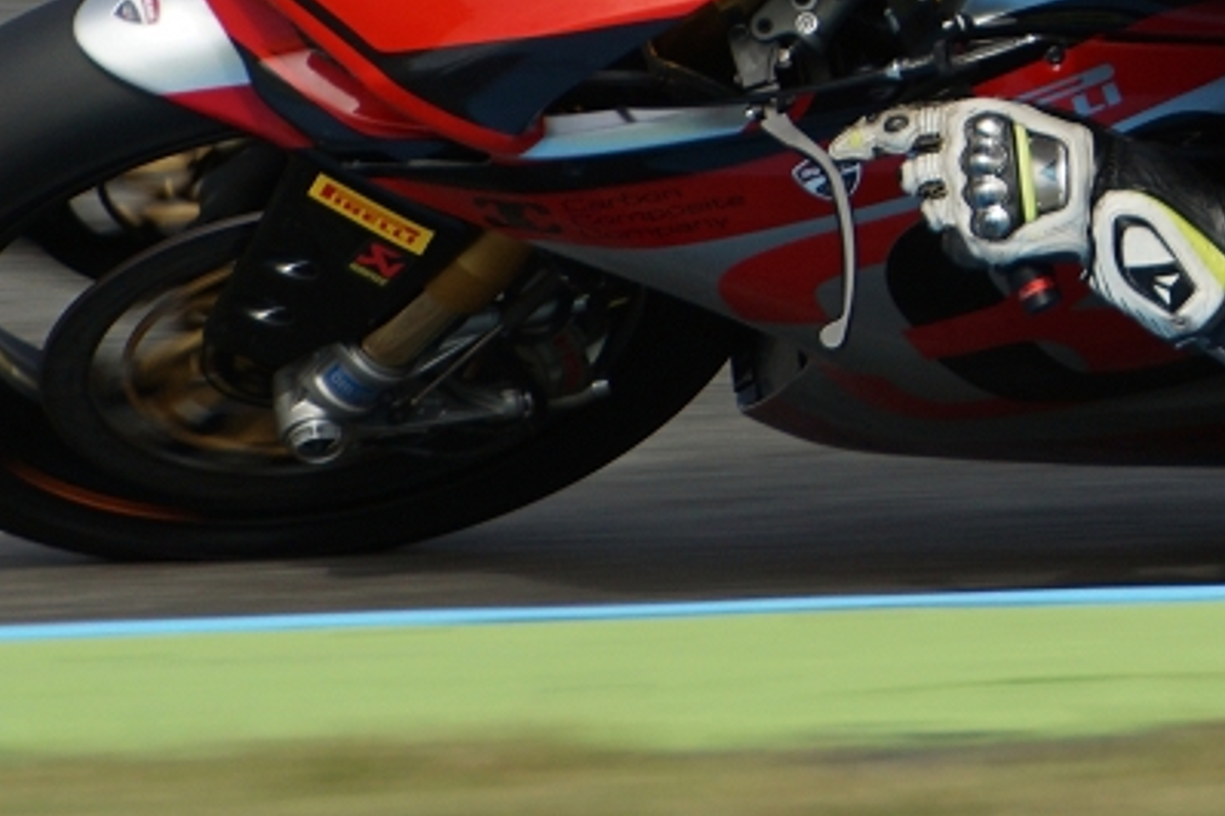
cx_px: 1296
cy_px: -41
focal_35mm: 1202
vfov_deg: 1.1
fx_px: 40898
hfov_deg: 1.7
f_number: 7.1
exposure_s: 1/320
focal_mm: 250
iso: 100
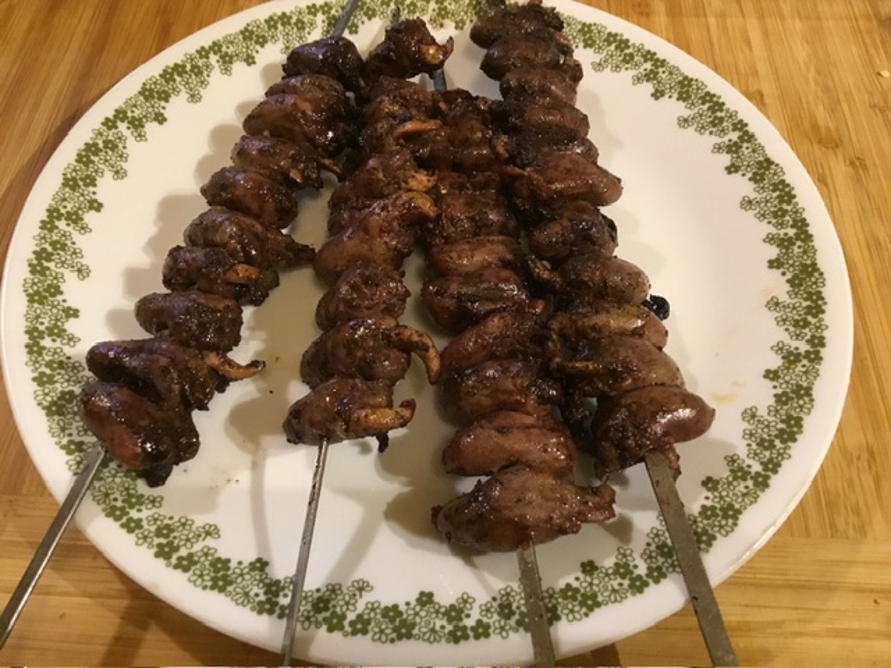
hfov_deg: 58.4
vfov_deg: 45.4
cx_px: 446
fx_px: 798
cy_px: 334
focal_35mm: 31
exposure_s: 1/30
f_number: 2.4
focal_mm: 3.3
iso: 250
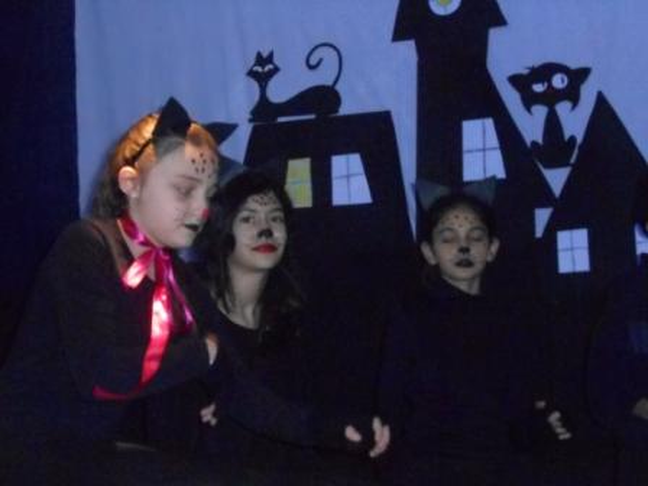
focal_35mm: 81
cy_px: 243
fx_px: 1516
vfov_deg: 18.2
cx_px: 324
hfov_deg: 24.1
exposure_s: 1/60
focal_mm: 14.5
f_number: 6.6
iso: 1600
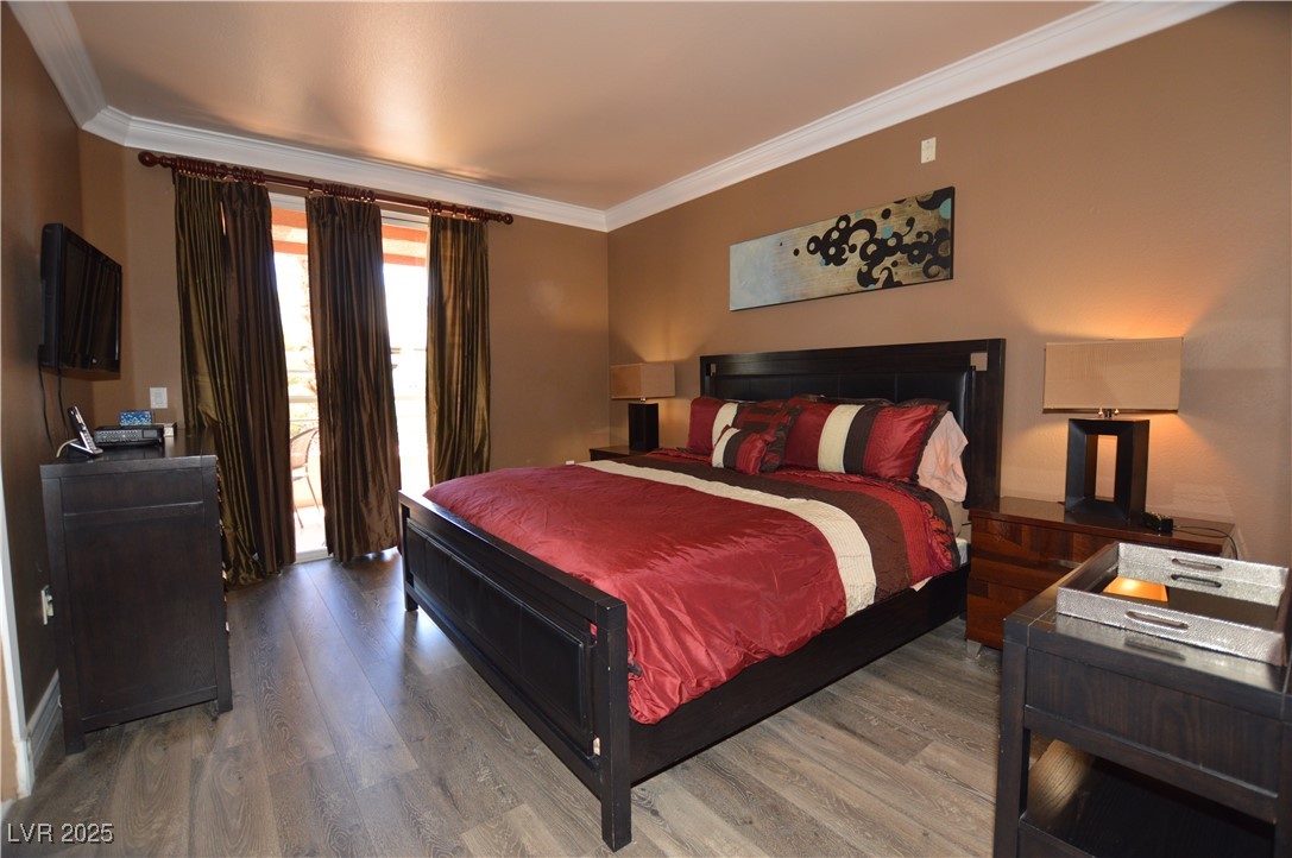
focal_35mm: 15
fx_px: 538
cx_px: 646
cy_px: 429
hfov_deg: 100.5
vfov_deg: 77.2
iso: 400
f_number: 4
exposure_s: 1/60
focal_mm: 10
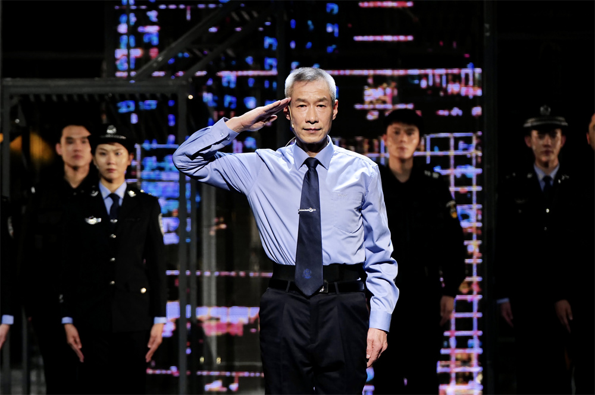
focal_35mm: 211
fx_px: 3484
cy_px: 198
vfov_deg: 6.5
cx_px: 298
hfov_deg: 9.8
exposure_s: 1/200
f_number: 4
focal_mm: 139
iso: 1600
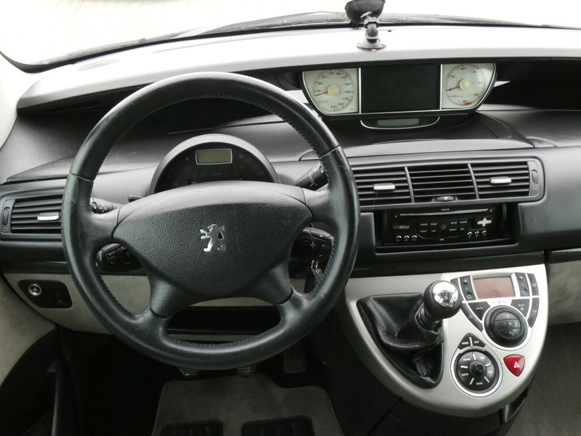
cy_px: 217
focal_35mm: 39
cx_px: 286
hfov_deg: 47.9
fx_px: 654
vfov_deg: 36.8
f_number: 5.6
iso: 640
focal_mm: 6.8
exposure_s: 1/80
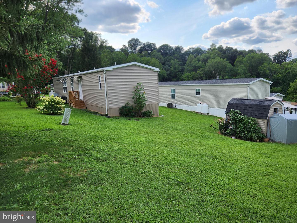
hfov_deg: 73.9
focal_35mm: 23
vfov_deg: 58.9
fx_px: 197
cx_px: 148
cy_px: 112
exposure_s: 1/1123
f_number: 1.8
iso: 20
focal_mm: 5.4
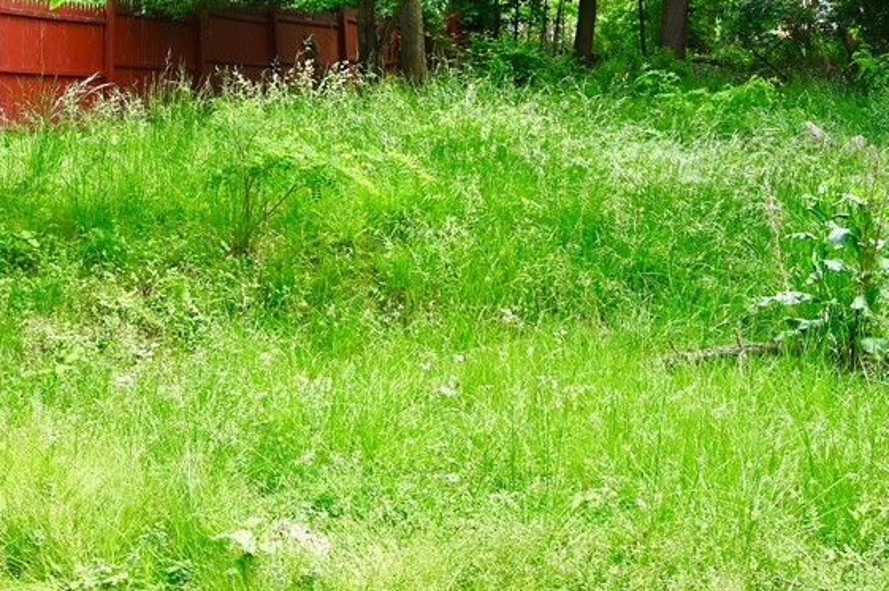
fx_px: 1554
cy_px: 272
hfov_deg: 31.8
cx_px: 326
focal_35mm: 63
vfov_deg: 21.5
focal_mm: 32.5
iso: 1000
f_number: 10
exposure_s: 1/400
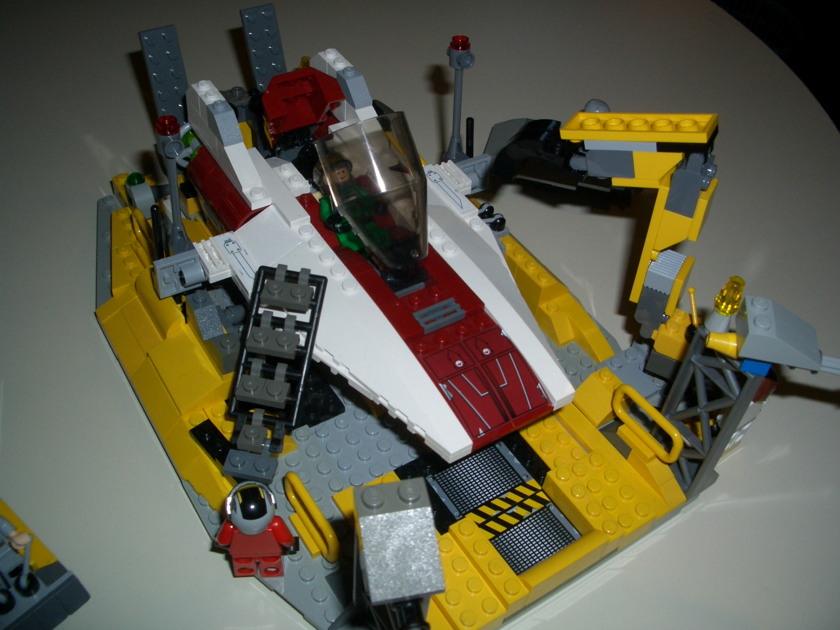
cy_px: 315
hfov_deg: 52.6
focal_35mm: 35
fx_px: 849
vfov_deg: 40.7
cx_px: 420
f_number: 4.3
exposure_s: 1/60
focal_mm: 5.8
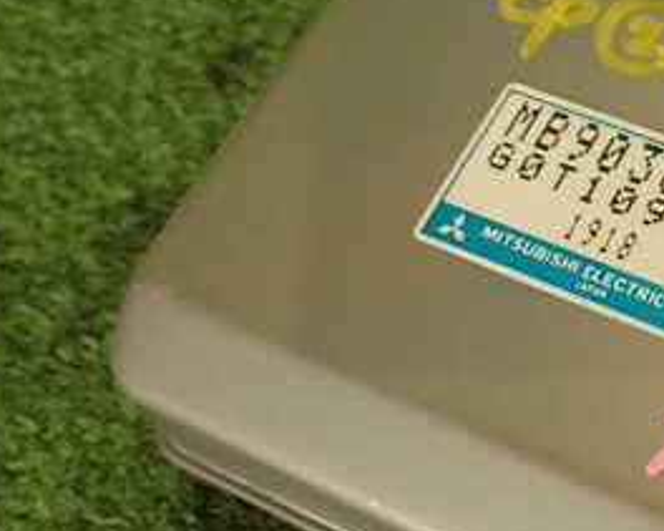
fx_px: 1395
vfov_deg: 21.4
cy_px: 388
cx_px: 639
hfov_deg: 25.6
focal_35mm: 71
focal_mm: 5.79
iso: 200
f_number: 2.4
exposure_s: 1/50
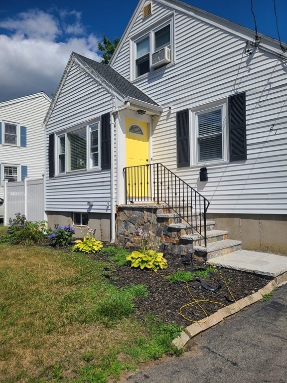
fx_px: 287
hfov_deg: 53.1
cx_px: 144
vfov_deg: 67.3
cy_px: 192
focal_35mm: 26
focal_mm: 5.4
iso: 40
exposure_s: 1/5328
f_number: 1.8
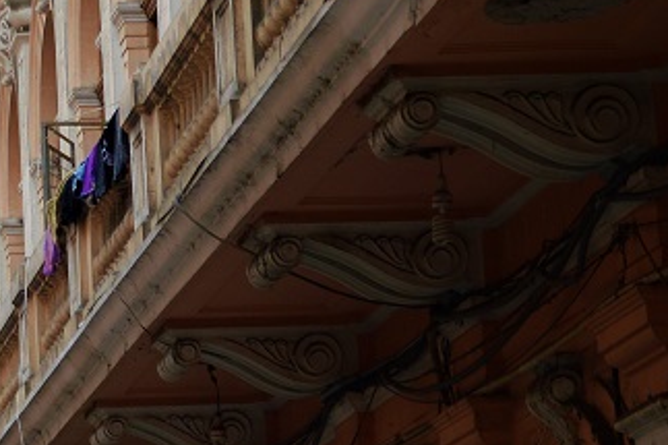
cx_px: -420
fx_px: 4766
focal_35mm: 257
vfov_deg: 5.3
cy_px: 39
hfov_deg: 7.8
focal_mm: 46
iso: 200
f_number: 5.6
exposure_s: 1/400
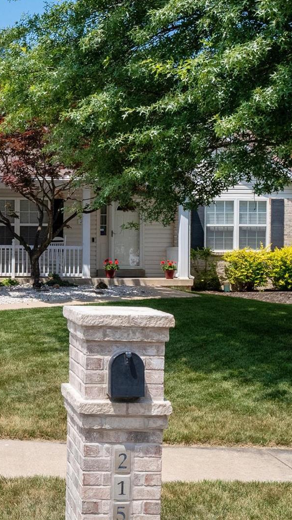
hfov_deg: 20.2
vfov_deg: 36.6
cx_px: -20
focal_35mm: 57
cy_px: 259
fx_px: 785
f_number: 8
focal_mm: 18
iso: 400
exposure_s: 1/1000
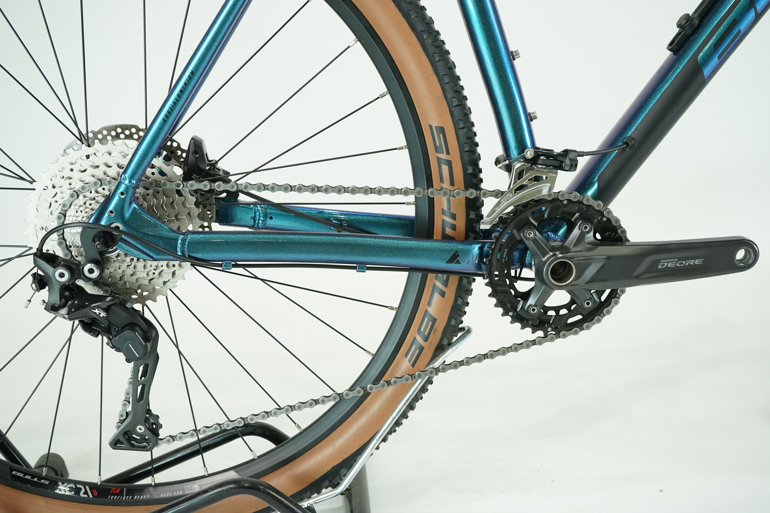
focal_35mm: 40
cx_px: 385
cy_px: 256
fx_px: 855
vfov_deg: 33.4
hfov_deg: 48.5
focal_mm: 40
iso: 2500
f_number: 6.3
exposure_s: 1/200
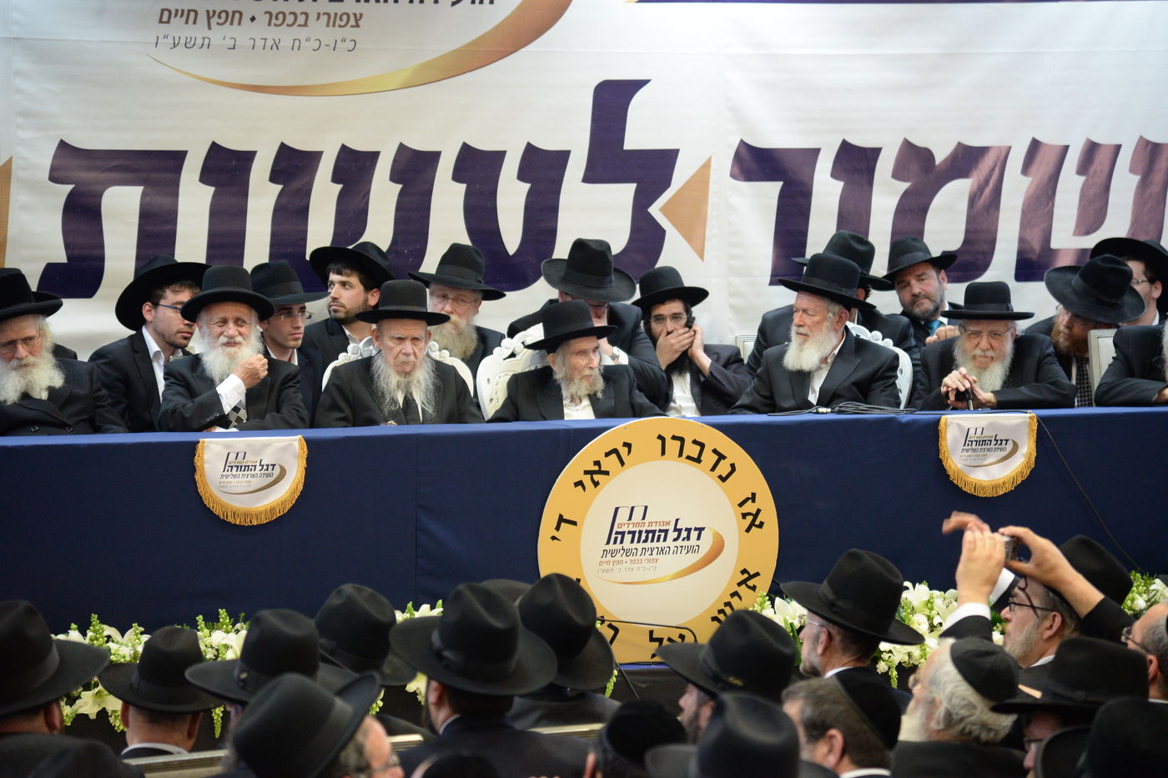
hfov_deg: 17.1
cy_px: 389
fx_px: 3893
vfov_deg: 11.4
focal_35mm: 120
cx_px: 584
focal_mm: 120
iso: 2500
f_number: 4
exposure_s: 1/60
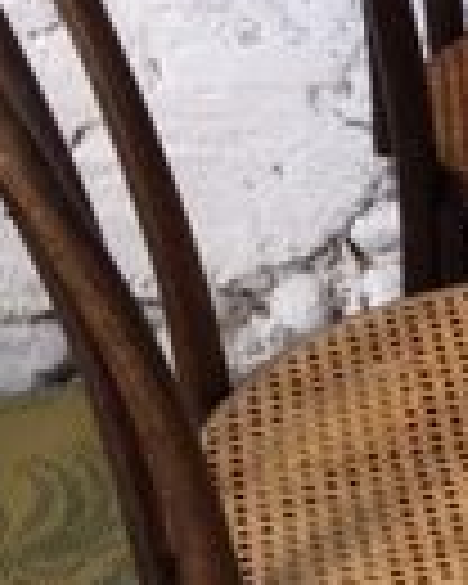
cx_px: 855
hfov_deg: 10.4
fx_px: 2407
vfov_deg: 13.6
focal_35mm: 139
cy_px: -50
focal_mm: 4.15
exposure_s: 1/100
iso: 40
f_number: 2.2
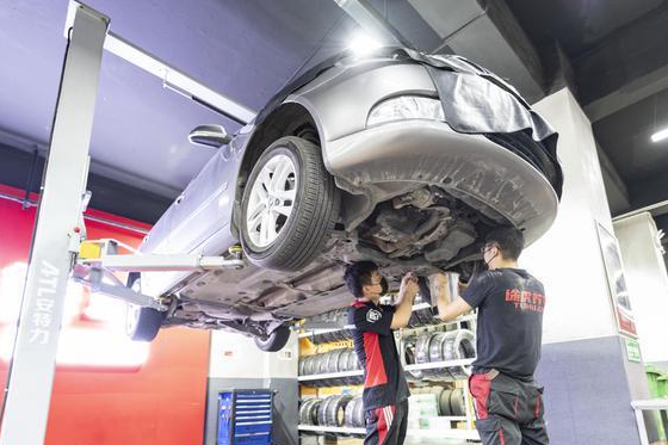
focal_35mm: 20
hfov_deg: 84.0
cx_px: 342
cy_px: 308
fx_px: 371
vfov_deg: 59.9
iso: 2000
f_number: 2.8
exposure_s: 1/30
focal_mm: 14
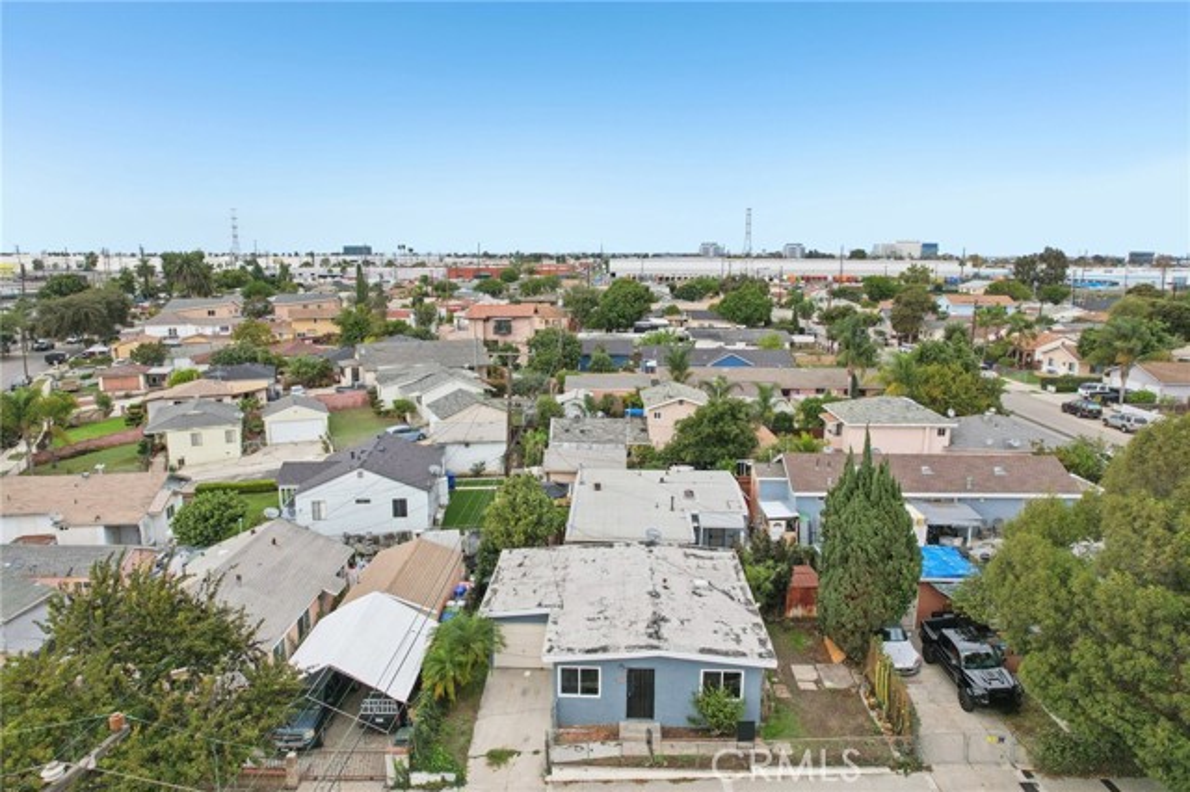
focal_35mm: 22
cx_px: 595
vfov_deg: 57.2
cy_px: 396
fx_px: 727
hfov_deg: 78.6
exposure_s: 1/1250
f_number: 2.8
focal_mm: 8.4
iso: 110
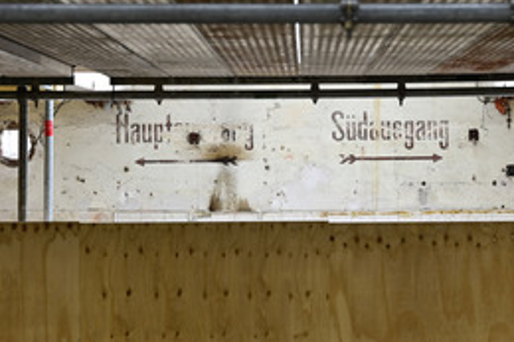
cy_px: 113
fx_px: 1313
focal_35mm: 92
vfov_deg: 14.8
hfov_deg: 22.1
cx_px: 303
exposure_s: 1/30
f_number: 4
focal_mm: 53
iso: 800
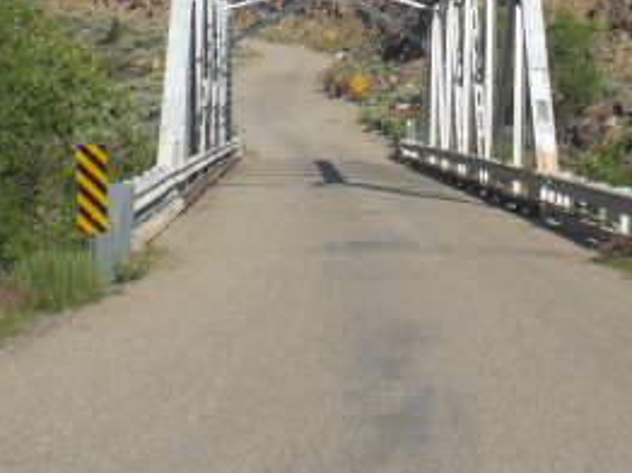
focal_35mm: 93
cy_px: -10
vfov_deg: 15.5
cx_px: 478
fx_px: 1696
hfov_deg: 20.9
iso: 50
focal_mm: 6.3
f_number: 4.4
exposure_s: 1/400
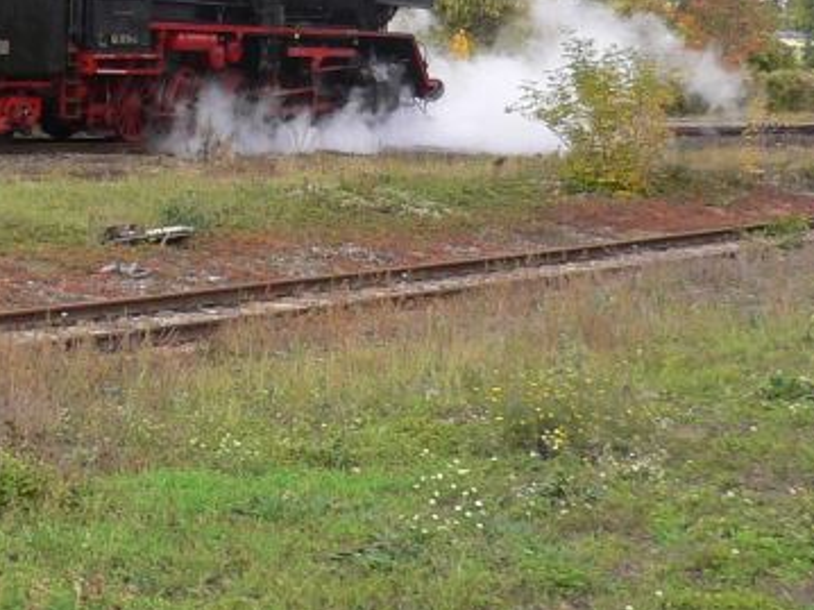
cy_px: 29
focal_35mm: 117
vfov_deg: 12.5
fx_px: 2750
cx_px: -186
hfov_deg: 16.1
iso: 100
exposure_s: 1/800
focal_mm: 5.8
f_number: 2.8
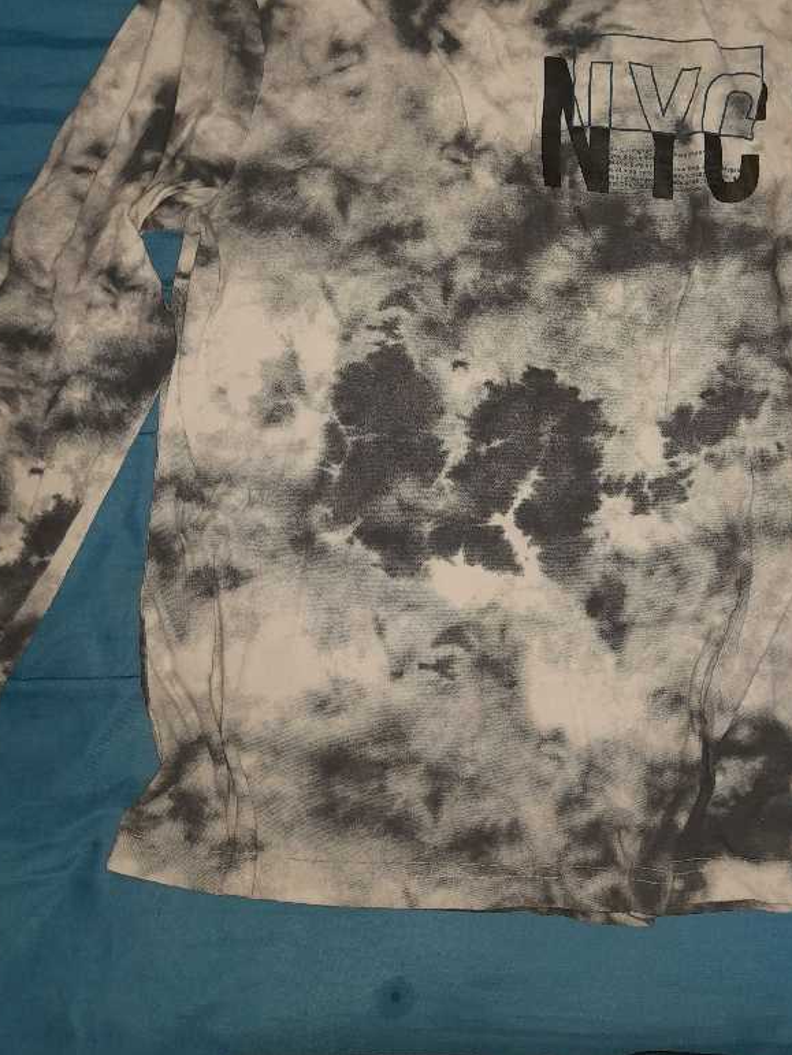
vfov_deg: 51.5
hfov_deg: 40.5
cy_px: 342
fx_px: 1067
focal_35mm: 35
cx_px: 488
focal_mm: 4.6
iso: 160
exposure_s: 1/50
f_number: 2
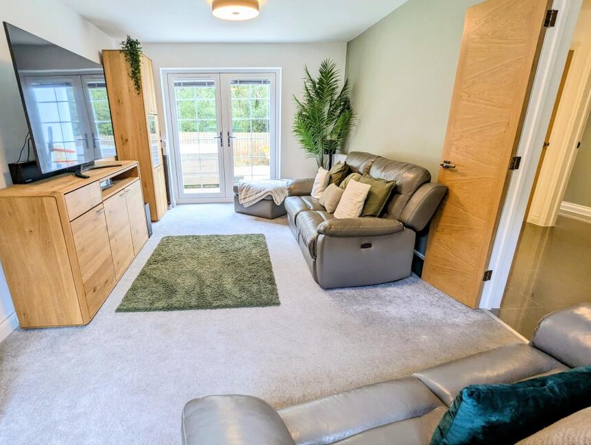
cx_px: 258
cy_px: 248
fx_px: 325
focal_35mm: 19
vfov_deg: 68.6
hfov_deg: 84.2
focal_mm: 2.35
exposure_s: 1/50
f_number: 2.2
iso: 106
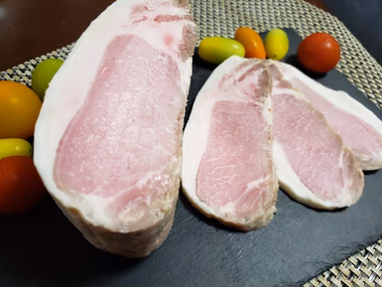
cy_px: 146
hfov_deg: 65.3
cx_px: 187
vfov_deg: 51.4
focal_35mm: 27
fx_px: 298
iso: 320
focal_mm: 4.3
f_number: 1.5
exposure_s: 1/100
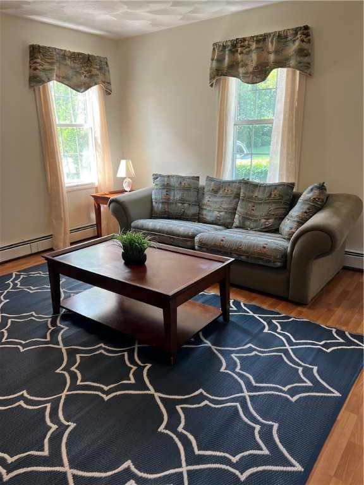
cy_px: 242
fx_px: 365
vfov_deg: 67.3
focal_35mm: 26
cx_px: 182
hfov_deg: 53.1
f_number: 1.5
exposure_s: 1/120
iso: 80
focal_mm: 5.7
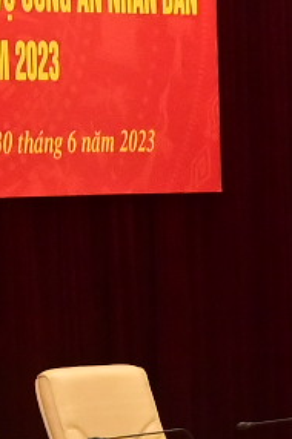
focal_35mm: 248
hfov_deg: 5.2
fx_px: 3024
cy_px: 319
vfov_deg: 8.3
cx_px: -564
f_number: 3.8
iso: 2500
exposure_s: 1/200
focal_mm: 24
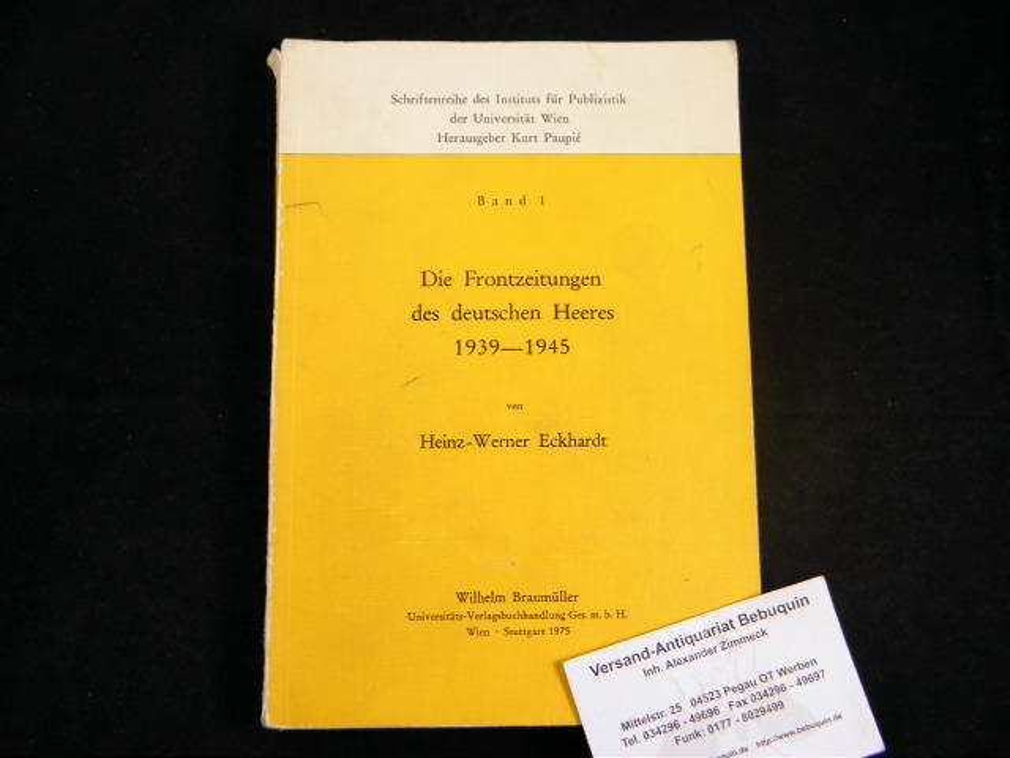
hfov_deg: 45.8
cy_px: 379
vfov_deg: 35.1
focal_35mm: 41
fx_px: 1196
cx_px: 505
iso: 160
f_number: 3.8
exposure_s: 1/40
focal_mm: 7.5
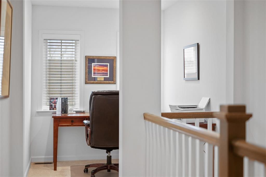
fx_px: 369
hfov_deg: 39.6
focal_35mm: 50
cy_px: 88
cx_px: 133
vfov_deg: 27.0
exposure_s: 1/125
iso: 400
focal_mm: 50
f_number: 1.8
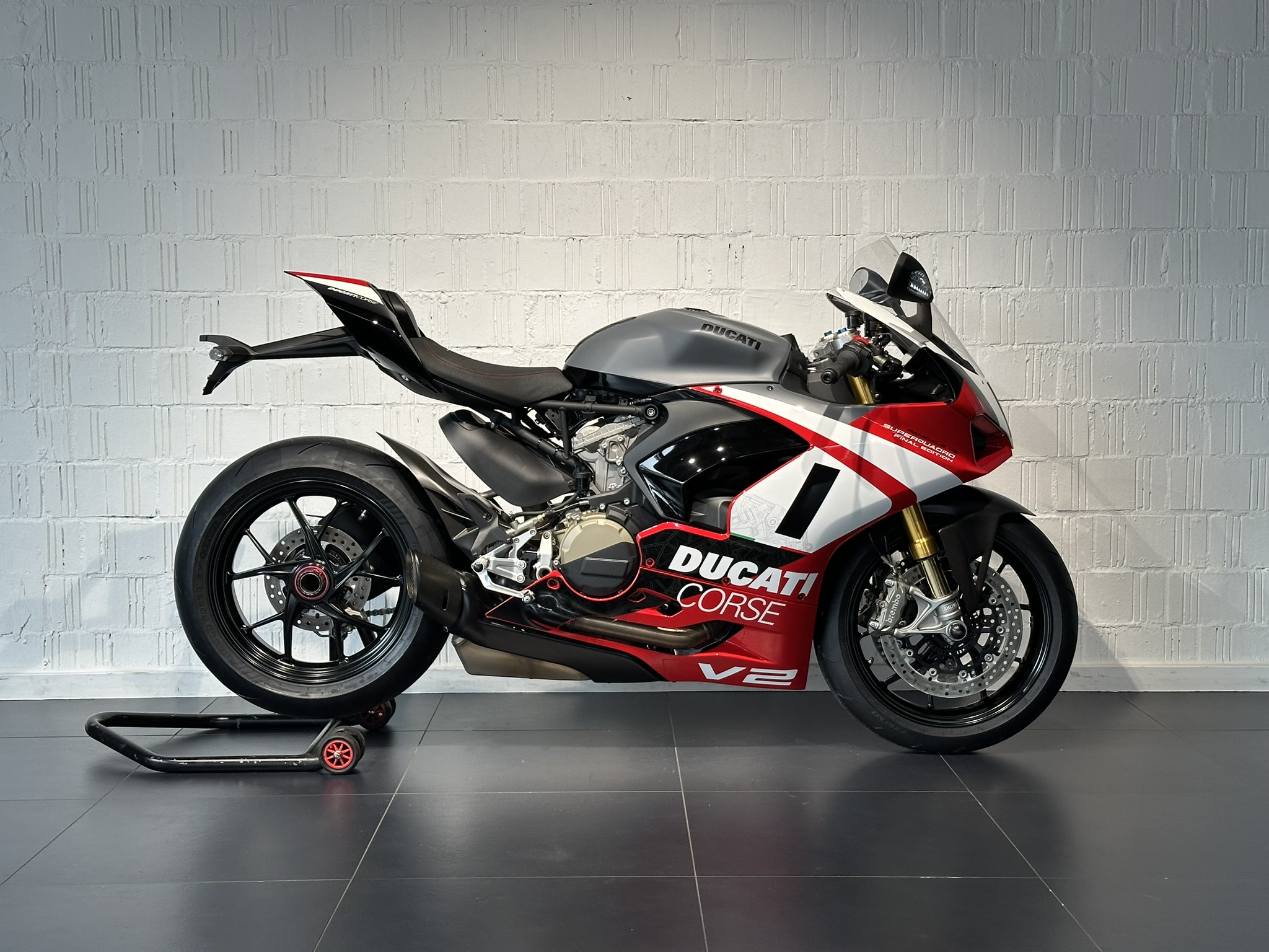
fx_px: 1760
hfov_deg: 39.7
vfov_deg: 30.3
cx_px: 634
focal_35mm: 48
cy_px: 476
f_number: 1.78
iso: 80
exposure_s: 1/91
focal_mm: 6.86
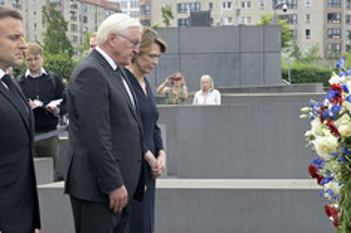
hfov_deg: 17.2
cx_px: 143
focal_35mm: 119
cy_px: 155
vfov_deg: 11.5
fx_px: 1159
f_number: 11
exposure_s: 1/500
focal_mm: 62
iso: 2500
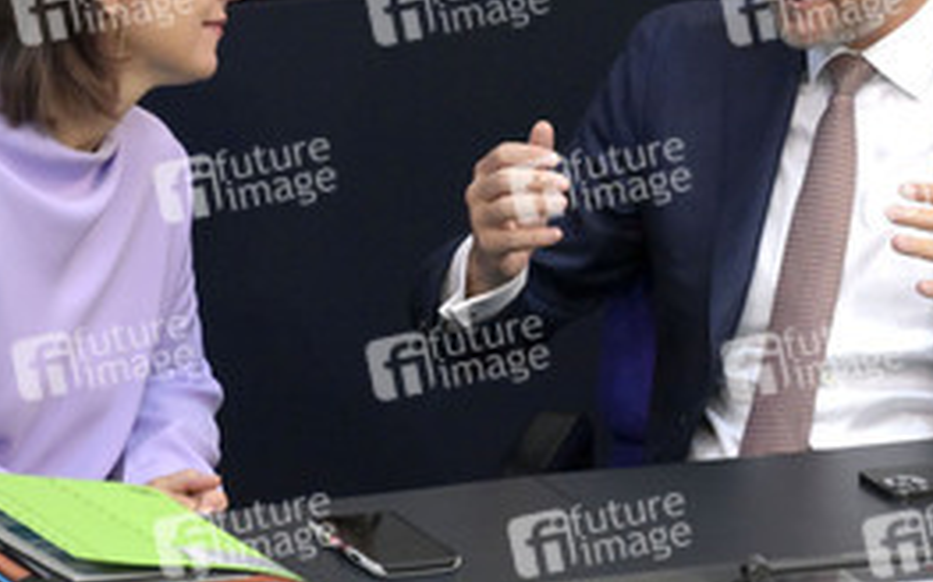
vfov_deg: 2.1
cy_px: 92
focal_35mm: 612
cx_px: 506
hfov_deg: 3.4
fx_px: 15552
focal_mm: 350
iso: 8000
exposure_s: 1/640
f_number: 5.6
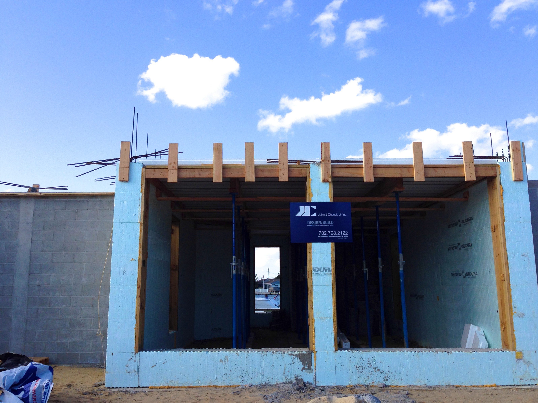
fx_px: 513
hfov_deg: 55.3
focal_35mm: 33
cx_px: 269
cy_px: 202
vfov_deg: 43.0
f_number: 2.4
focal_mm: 4.12
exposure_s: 1/797
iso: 50
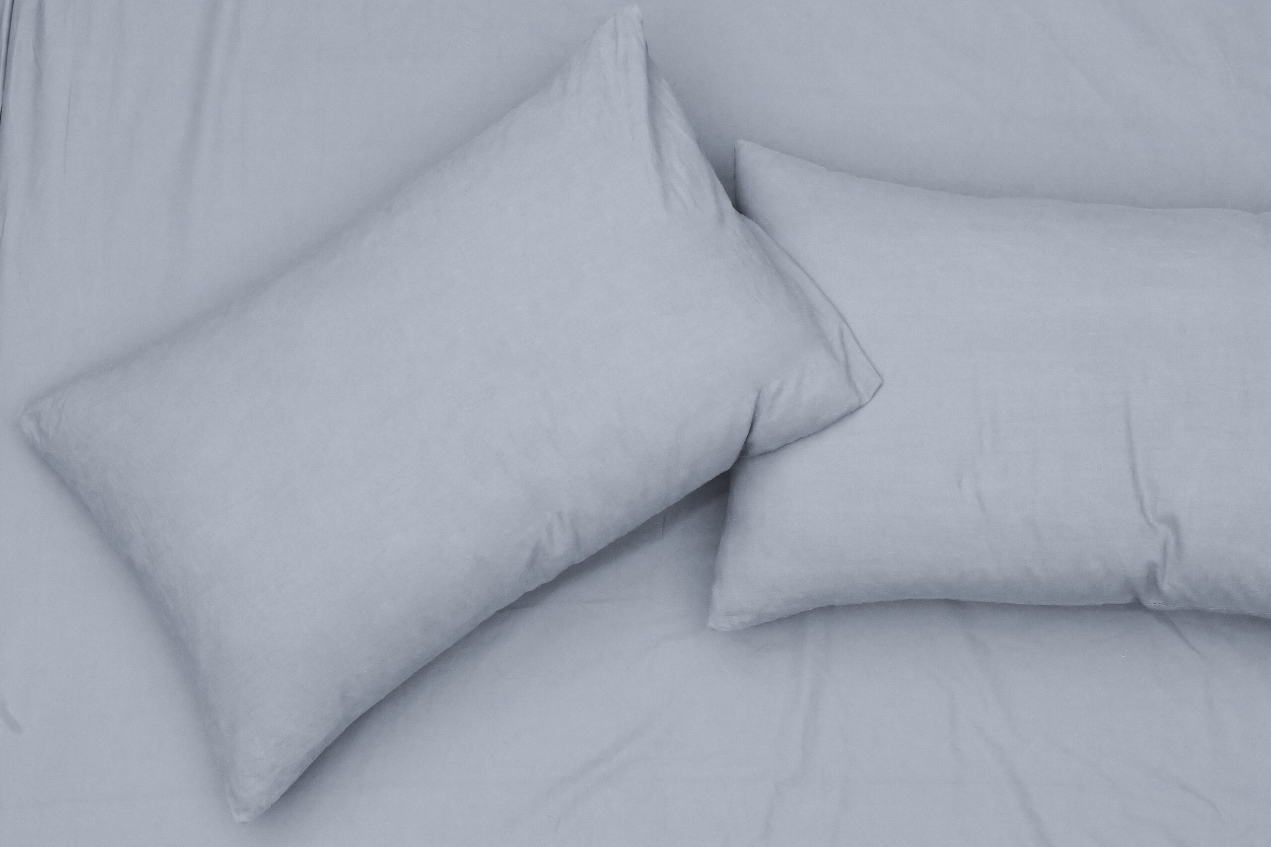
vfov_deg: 41.1
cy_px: 424
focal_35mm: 32
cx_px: 636
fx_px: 1130
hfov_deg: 58.7
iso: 500
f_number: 18
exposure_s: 1/200
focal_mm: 32
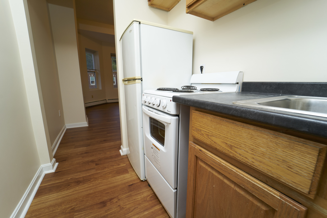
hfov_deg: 104.2
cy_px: 109
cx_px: 164
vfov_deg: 81.2
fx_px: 127
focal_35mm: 14
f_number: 7.1
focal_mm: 14
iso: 320
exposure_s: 1/20
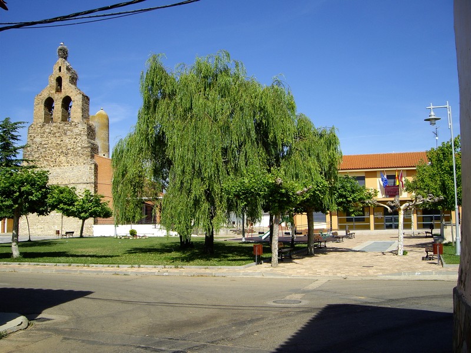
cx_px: 236
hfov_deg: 49.0
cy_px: 176
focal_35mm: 38
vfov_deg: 37.7
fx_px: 517
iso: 50
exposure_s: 1/400
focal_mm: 6.2
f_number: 4.3
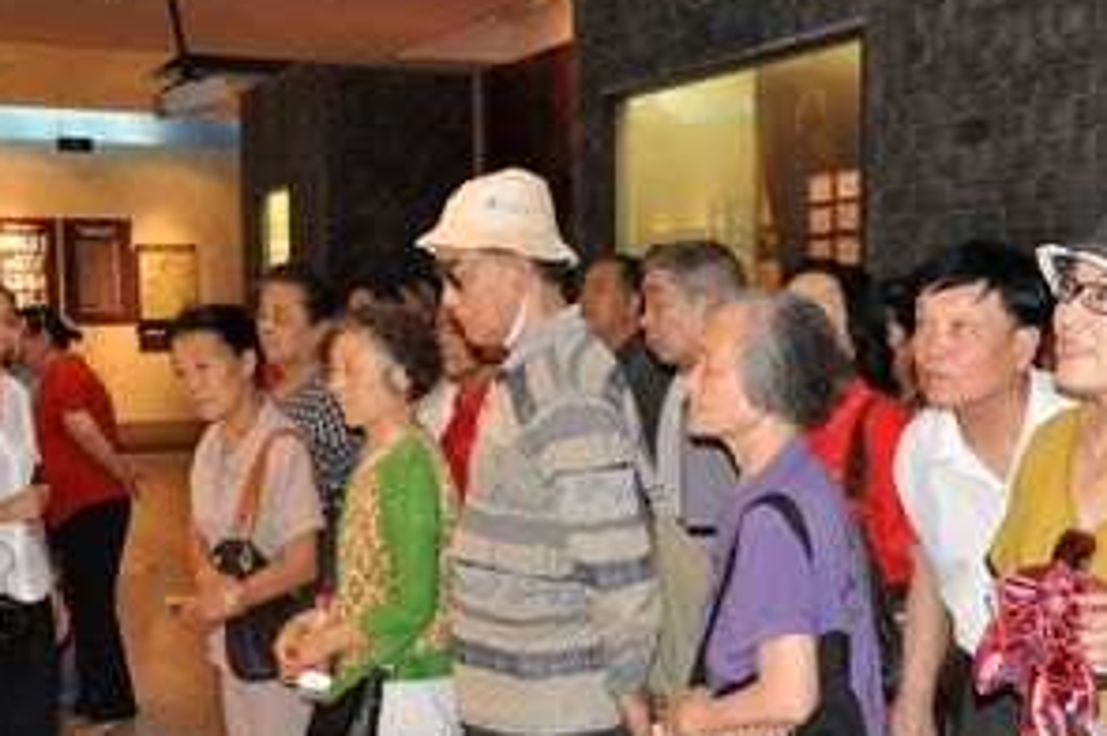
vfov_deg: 24.0
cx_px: 683
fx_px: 1720
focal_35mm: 56
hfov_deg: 35.5
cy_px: 507
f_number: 5.6
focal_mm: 22
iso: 3200
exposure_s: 1/60
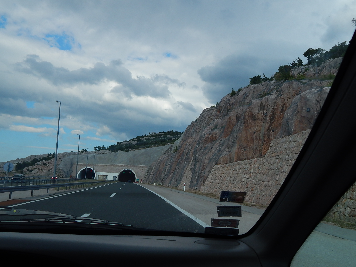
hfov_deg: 58.4
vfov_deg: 45.4
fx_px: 319
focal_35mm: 31
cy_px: 134
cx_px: 178
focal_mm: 5.6
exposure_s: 1/1500
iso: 125
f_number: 3.2
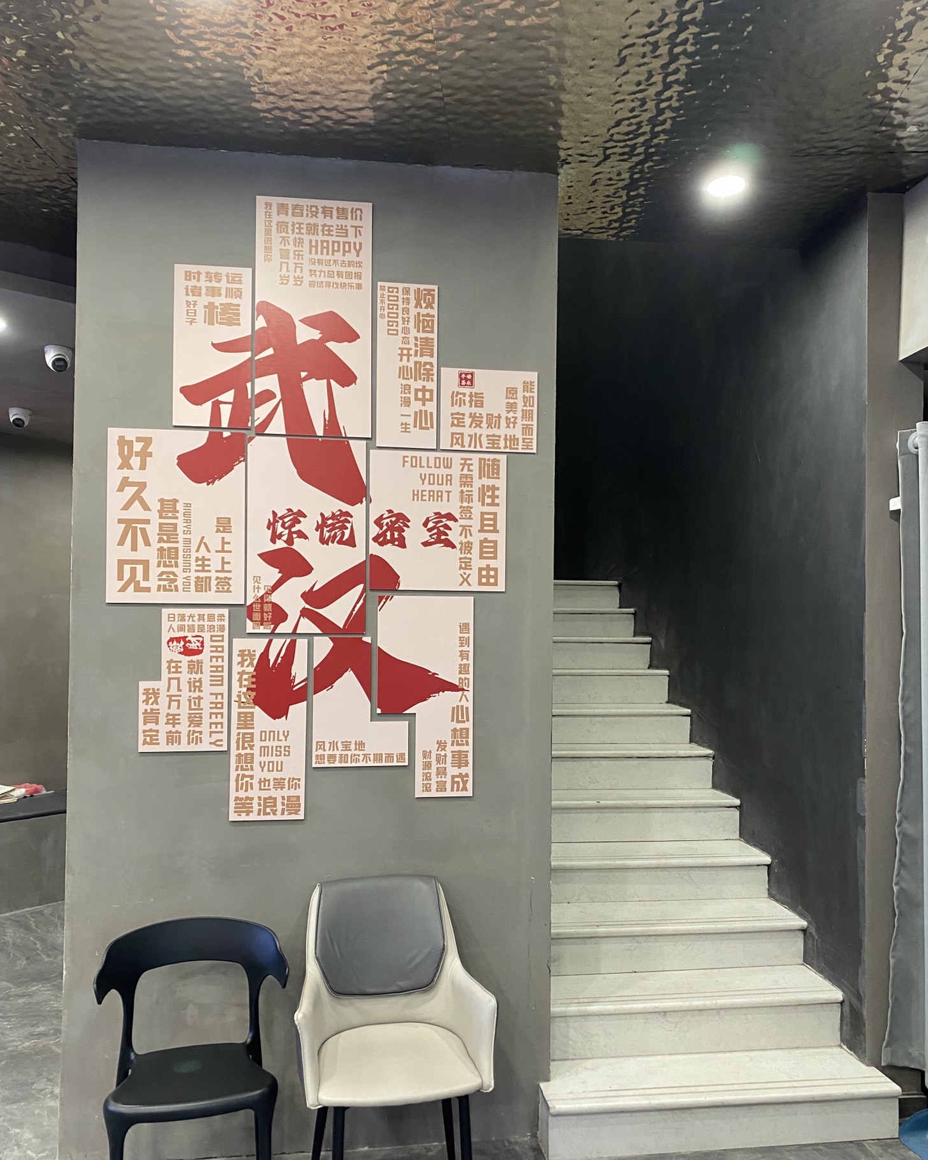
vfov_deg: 62.1
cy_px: 625
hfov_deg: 51.5
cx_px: 468
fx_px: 961
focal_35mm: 28
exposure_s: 1/50
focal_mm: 4.25
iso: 200
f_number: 1.8
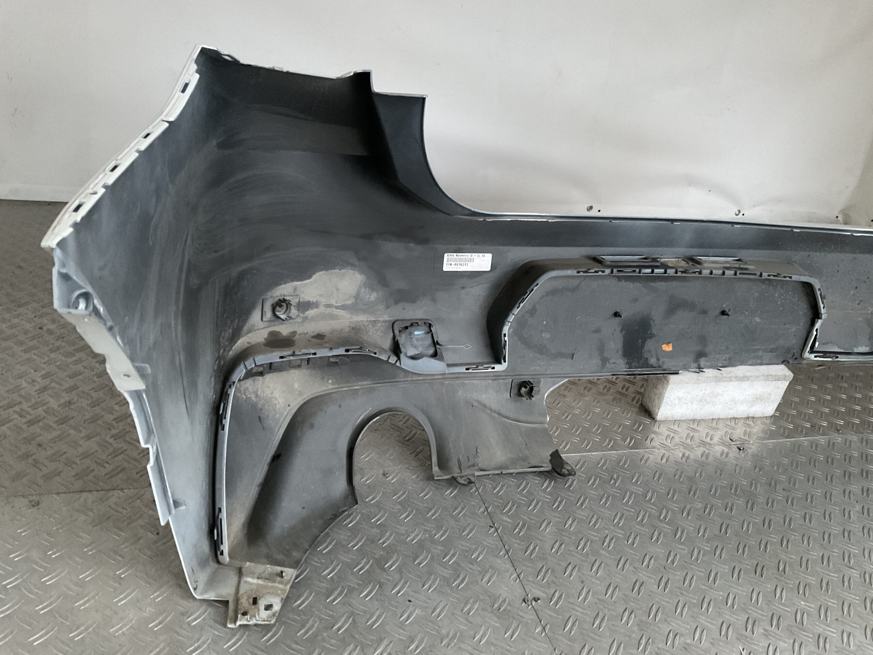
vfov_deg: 48.2
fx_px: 731
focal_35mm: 29
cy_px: 328
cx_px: 436
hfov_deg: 61.7
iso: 320
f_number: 1.8
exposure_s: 1/33
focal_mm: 3
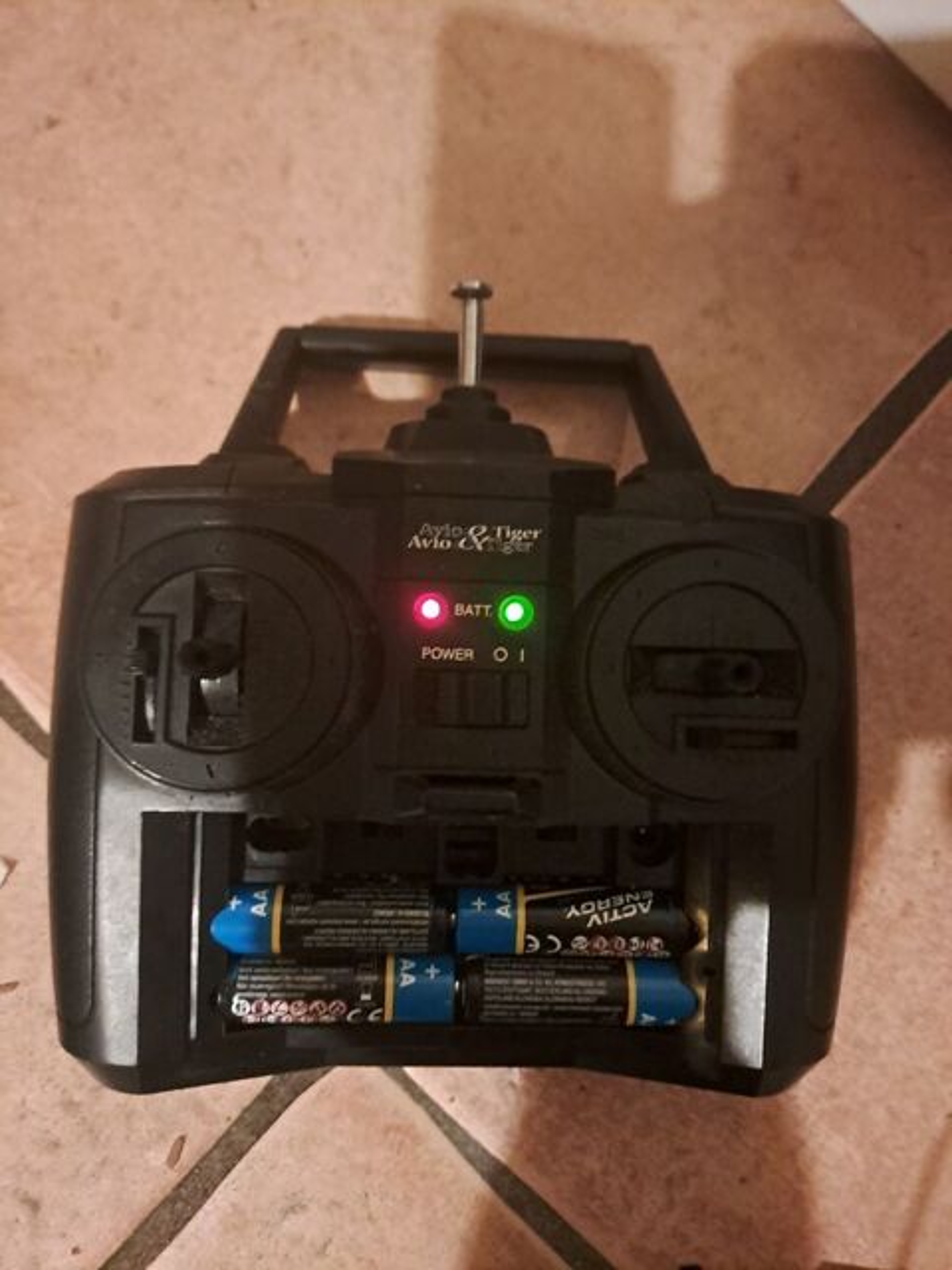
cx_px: 476
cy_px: 635
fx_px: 917
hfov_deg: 54.9
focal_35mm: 25
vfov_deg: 69.4
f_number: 1.8
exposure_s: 1/11
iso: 800
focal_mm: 4.65
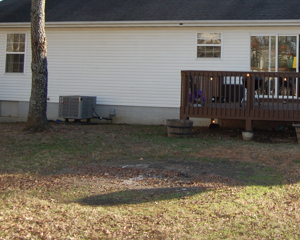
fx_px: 479
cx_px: 264
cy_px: 35
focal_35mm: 54
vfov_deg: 27.3
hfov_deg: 33.1
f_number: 5.6
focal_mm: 18
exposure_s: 1/500
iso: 400
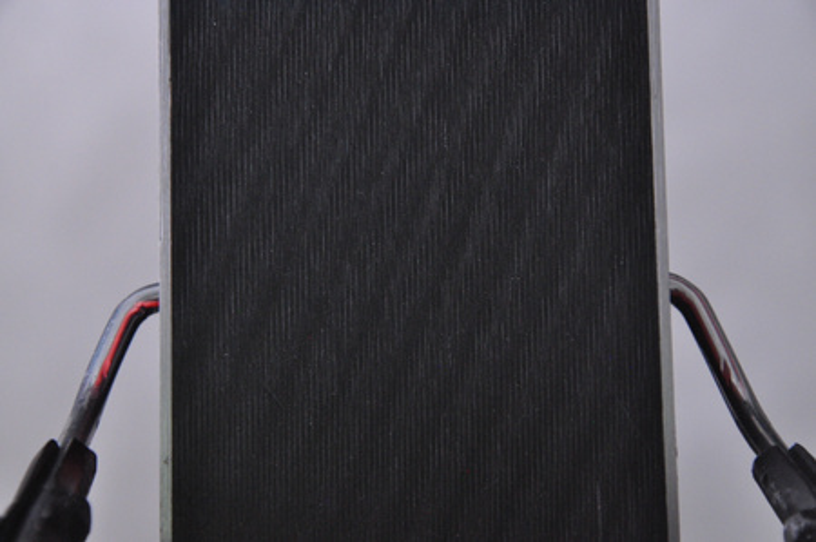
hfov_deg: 13.1
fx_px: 3566
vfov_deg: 8.7
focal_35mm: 158
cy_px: 271
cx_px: 408
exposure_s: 1/125
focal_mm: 105
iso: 3200
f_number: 9.5
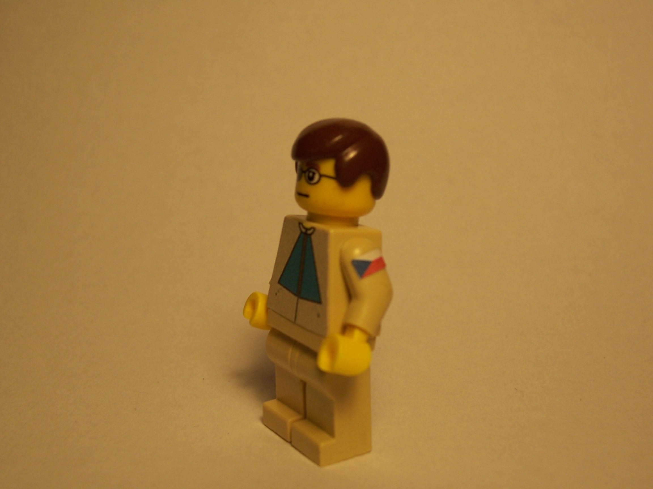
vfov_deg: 34.3
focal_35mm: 42
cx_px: 326
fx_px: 792
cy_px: 244
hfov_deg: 44.8
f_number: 3
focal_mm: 7
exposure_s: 1/60
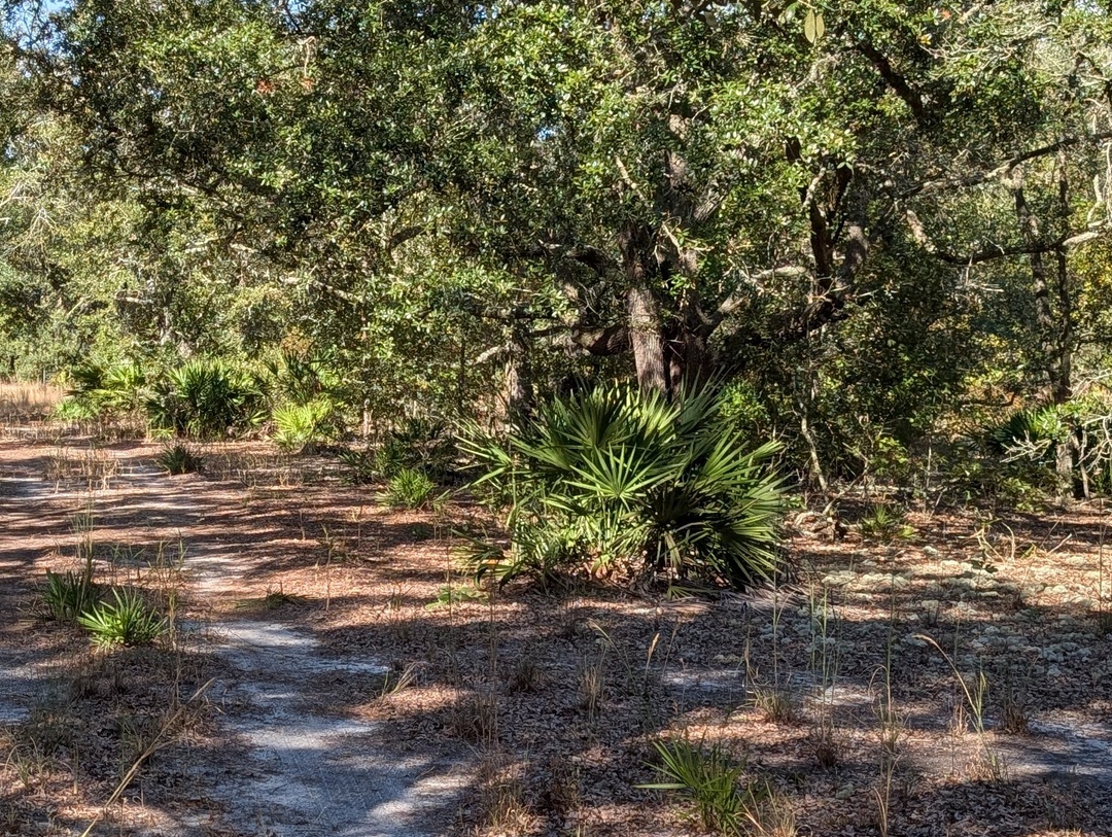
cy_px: 463
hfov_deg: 27.3
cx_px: 72
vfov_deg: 21.7
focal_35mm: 68
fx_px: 2187
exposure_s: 1/3378
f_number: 1.68
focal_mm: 6.9
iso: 20
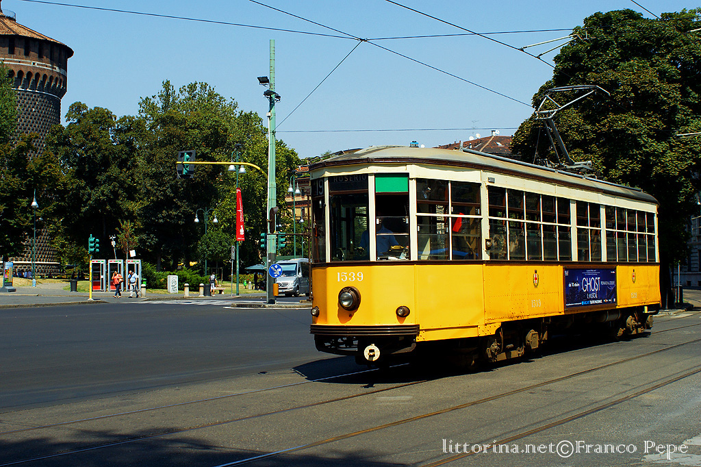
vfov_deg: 25.7
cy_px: 234
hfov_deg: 37.9
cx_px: 350
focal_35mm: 52
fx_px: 1022
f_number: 6.3
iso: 200
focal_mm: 35
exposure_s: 1/640
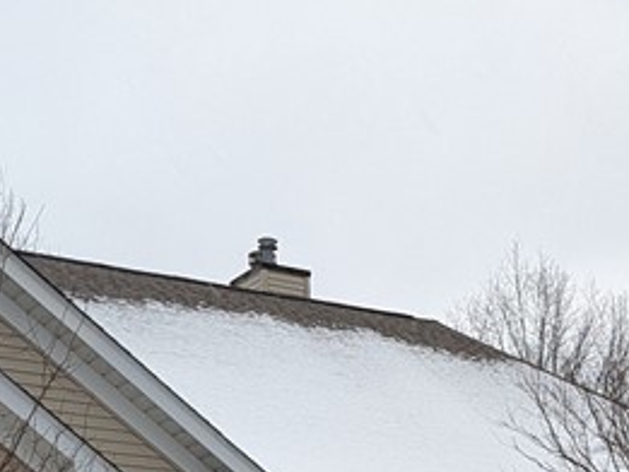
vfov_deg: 14.8
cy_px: 674
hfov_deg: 20.1
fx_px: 1709
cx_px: 652
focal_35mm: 94
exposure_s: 1/149
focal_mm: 6.9
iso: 31
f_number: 1.68
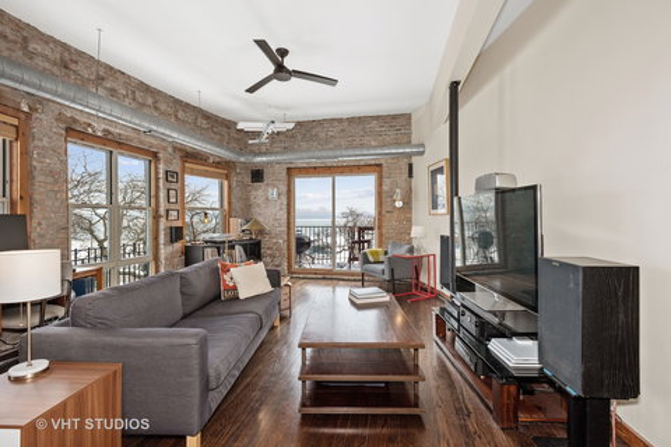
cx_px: 336
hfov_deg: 93.3
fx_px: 317
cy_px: 224
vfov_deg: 70.4
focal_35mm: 17
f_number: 8
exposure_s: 1/30
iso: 400
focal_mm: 17
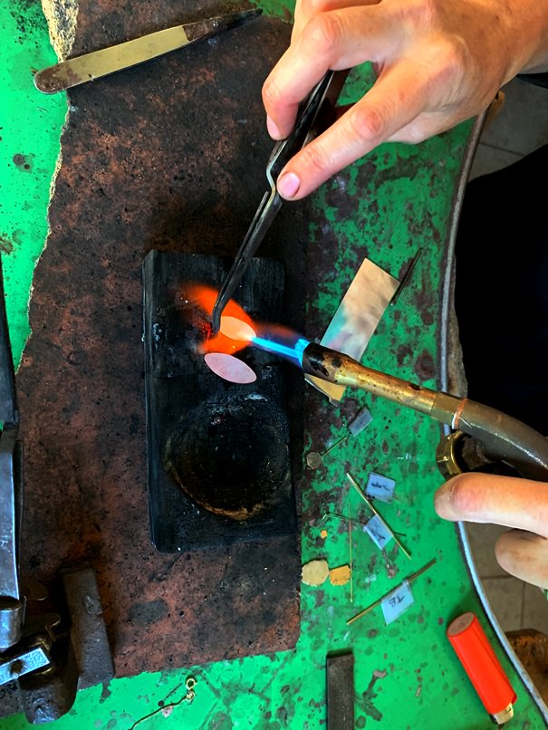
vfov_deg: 67.3
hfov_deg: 53.1
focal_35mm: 26
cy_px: 365
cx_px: 274
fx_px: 549
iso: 400
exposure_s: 1/39
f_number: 1.8
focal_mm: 4.25
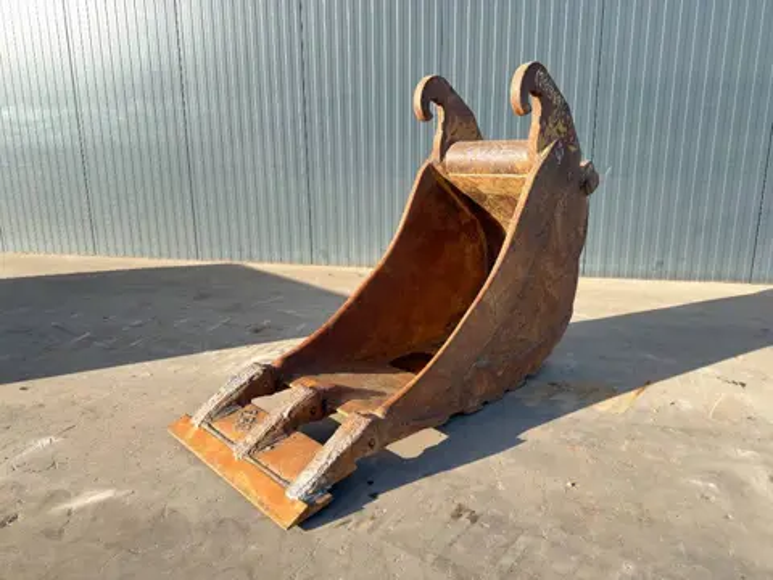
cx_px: 386
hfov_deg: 71.6
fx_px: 536
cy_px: 290
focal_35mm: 24
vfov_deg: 56.8
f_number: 1.78
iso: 64
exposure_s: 1/613
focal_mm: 6.76
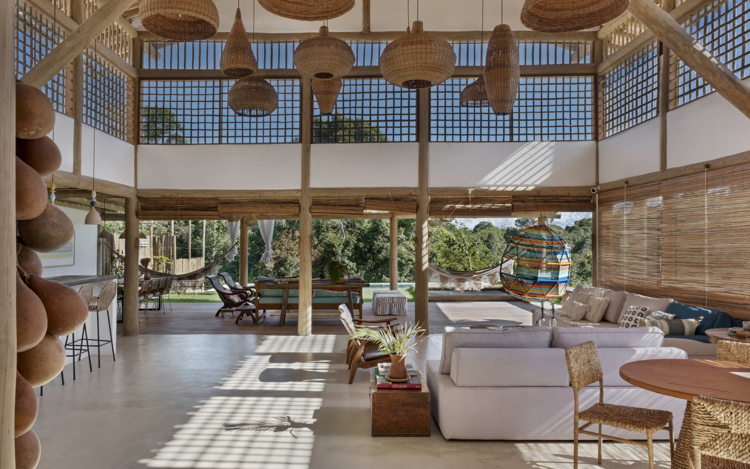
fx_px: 511
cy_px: 235
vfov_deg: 49.3
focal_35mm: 25
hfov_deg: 72.5
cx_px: 380
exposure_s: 1/25
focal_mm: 16
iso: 250
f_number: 11
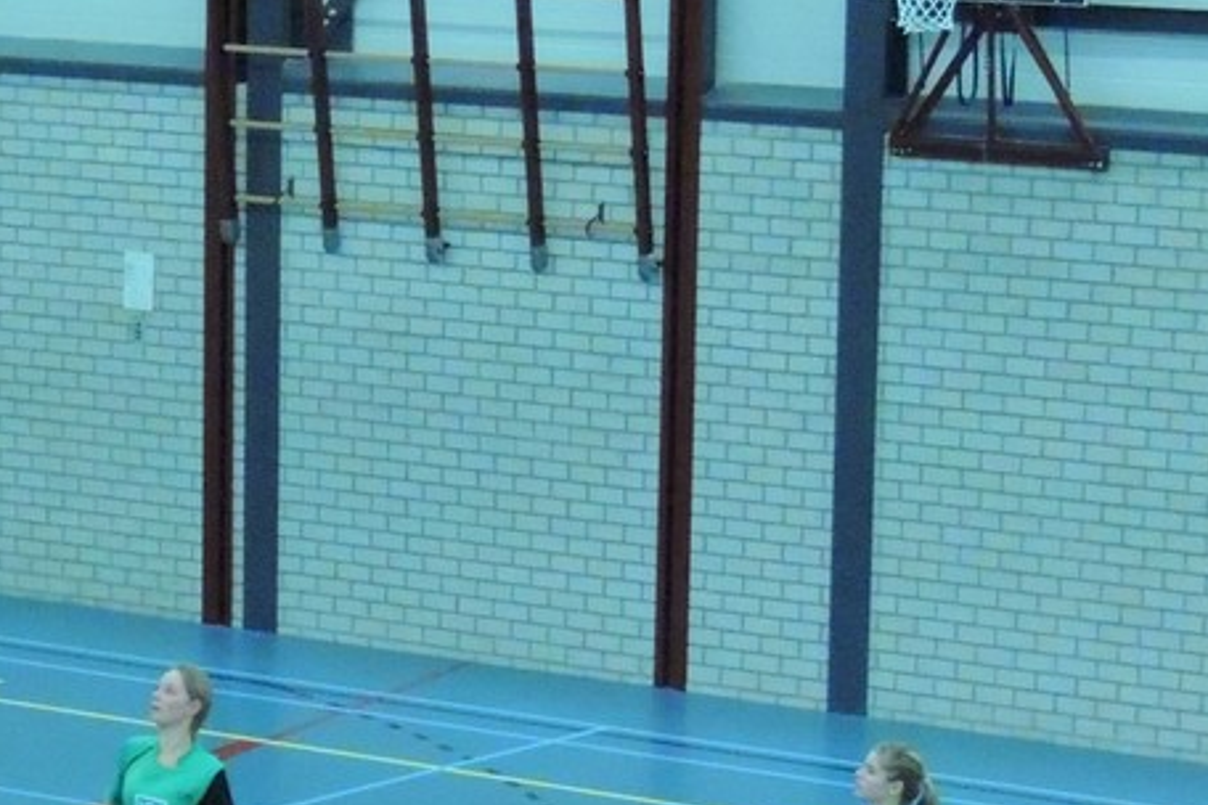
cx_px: -56
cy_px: 924
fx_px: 5872
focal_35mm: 175
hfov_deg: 11.6
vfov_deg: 7.8
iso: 3200
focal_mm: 13.3
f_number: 3.9
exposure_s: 1/200
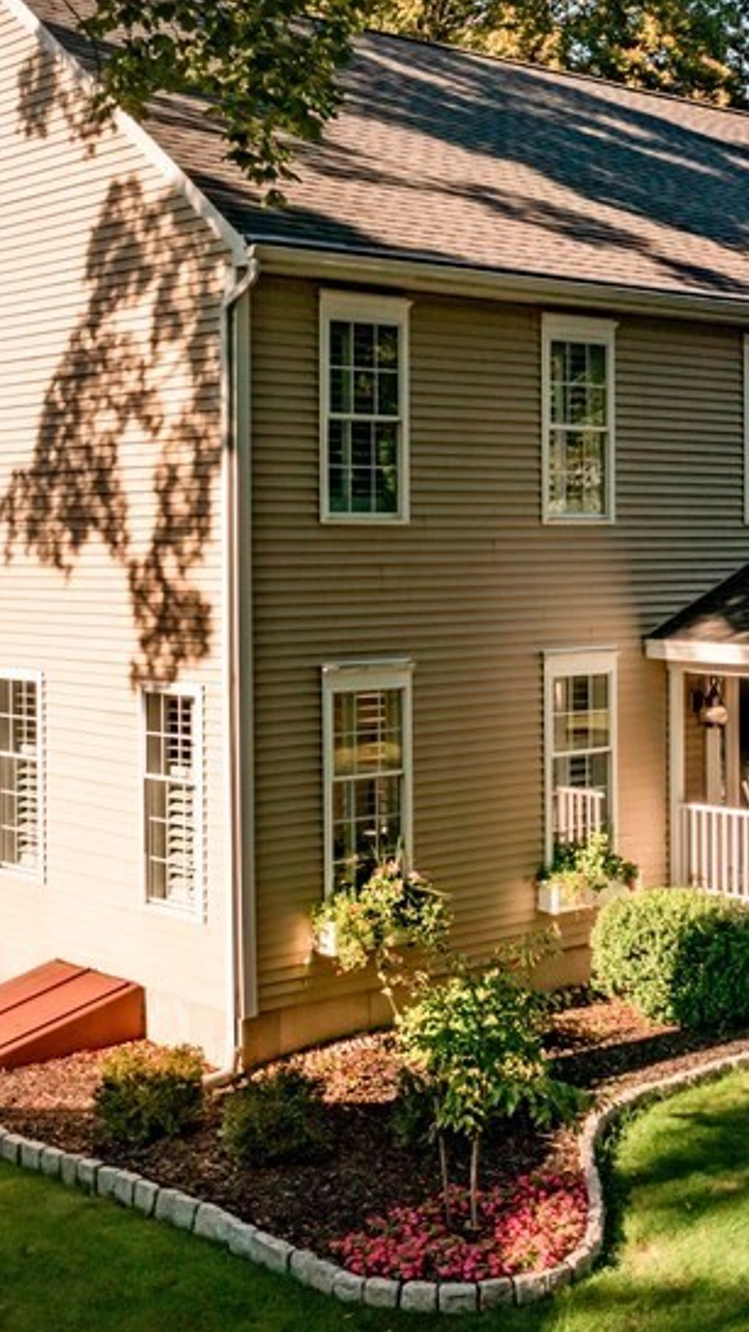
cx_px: 495
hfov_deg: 21.7
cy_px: 559
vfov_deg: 37.8
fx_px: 1943
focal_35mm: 55
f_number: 5
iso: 100
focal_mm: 10.26
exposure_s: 1/200
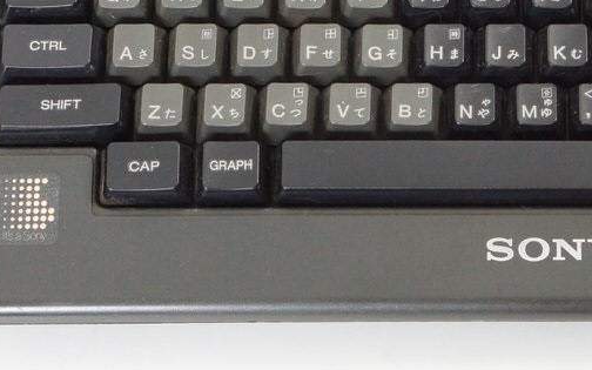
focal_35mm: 182
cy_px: -78
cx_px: 546
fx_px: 2936
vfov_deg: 7.2
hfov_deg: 11.4
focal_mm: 50
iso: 1600
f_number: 6.3
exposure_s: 1/50
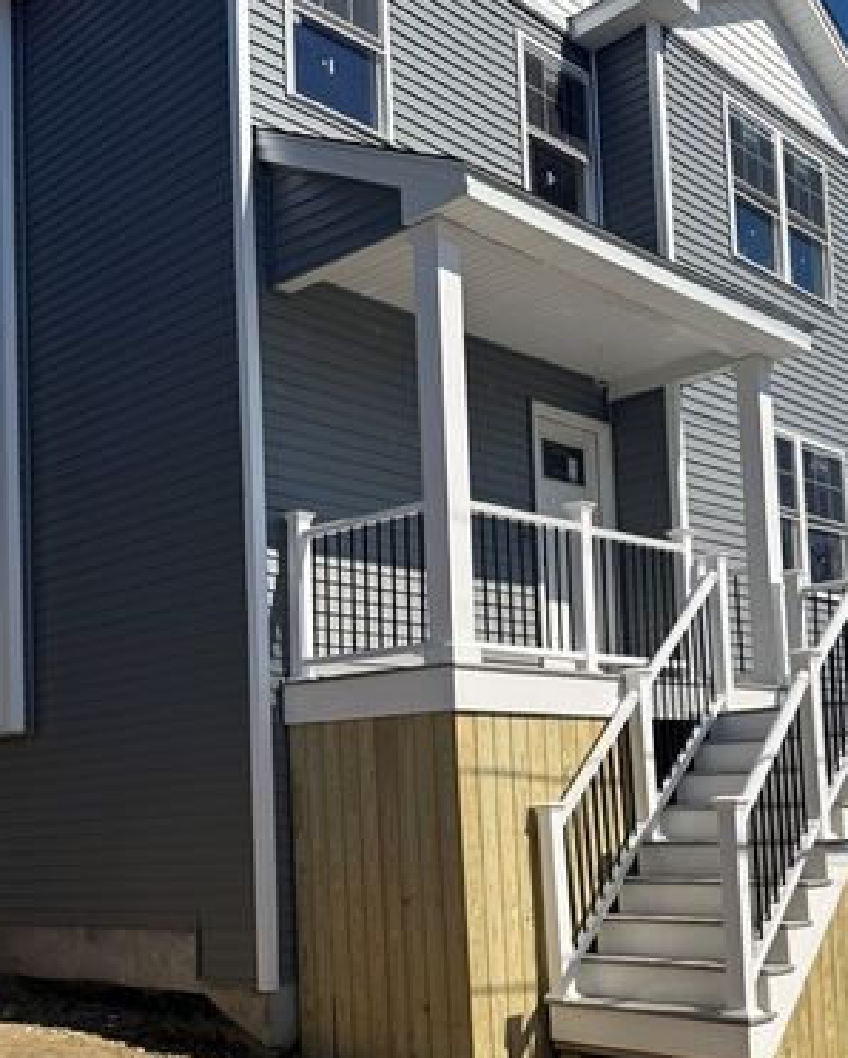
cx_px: 404
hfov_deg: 35.7
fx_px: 1317
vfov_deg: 43.3
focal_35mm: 42
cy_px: 695
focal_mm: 6.76
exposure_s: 1/6711
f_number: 1.78
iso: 80
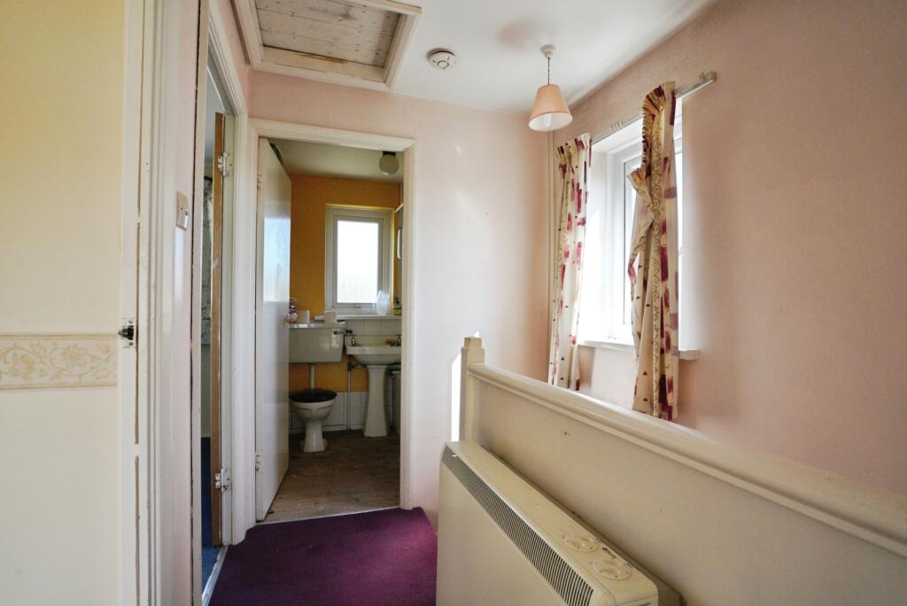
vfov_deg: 73.8
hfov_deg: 96.7
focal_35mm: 16
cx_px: 454
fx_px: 403
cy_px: 303
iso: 2000
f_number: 8
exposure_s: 1/400
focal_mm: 16
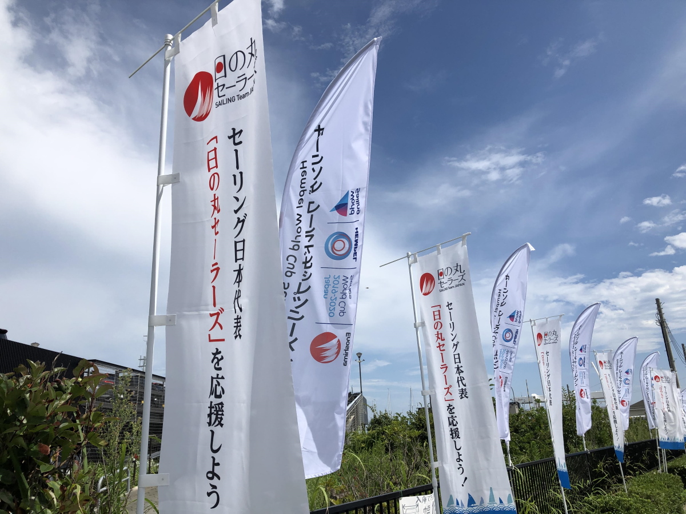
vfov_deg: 49.7
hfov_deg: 63.4
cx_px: 343
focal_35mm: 28
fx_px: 555
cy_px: 257
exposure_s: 1/4425
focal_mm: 3.99
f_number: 1.8
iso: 20
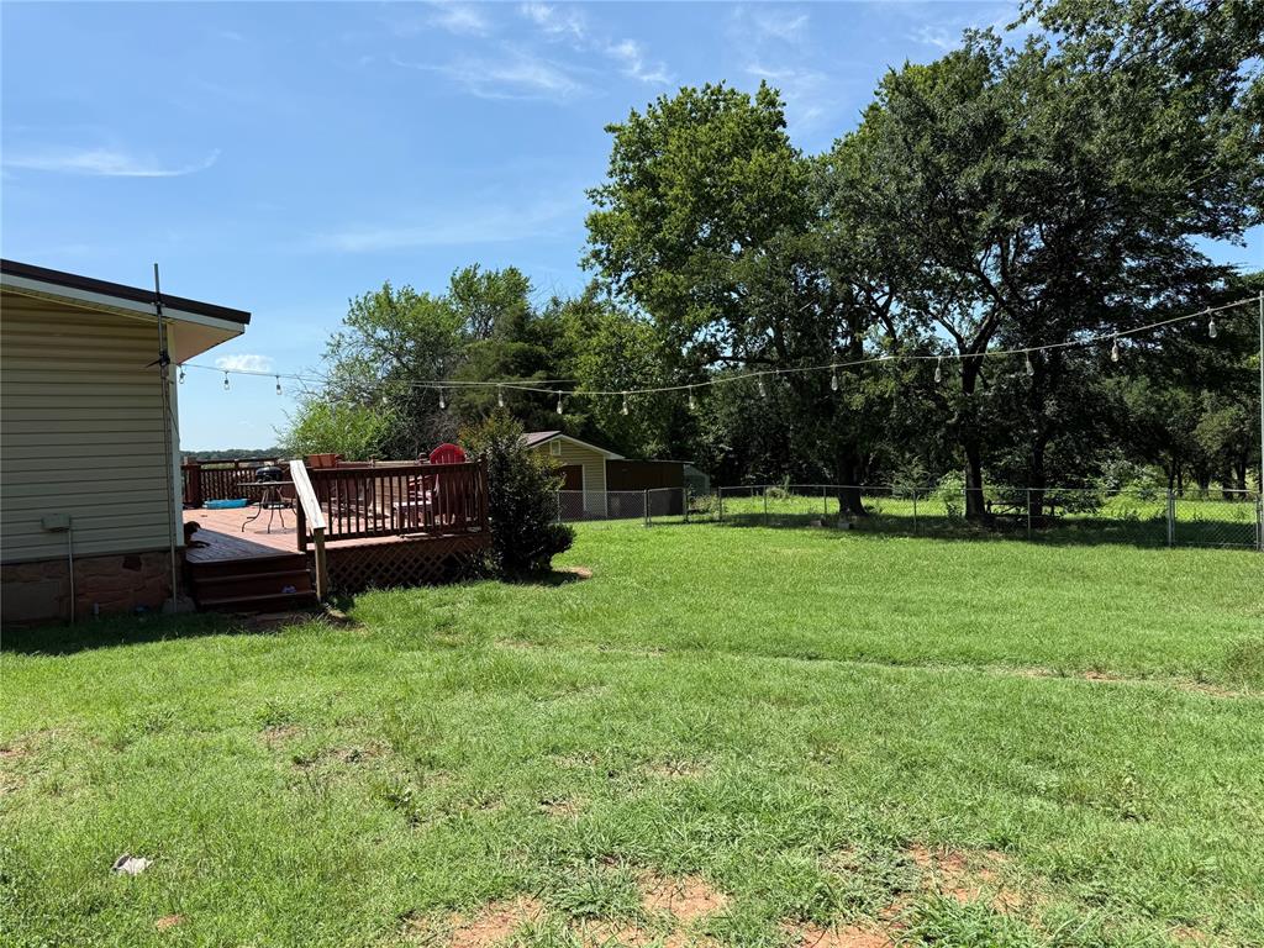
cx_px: 632
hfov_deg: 71.6
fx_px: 876
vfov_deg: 56.8
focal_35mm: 24
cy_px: 474
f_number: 1.78
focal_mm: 6.76
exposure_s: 1/3279
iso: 80
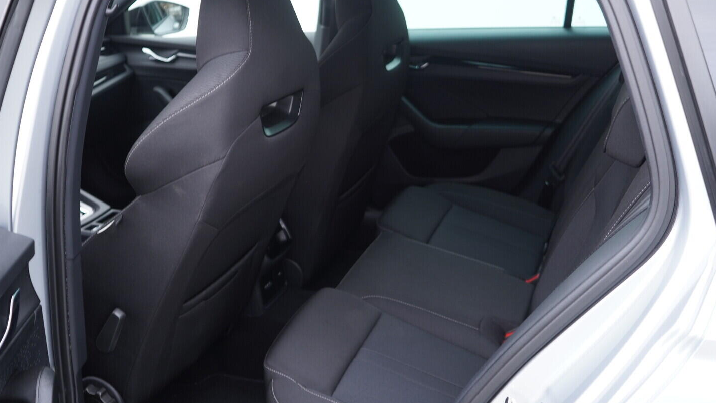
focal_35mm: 38
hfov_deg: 52.8
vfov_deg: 31.2
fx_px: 721
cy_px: 177
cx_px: 358
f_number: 2.8
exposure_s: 1/40
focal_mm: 24
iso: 250
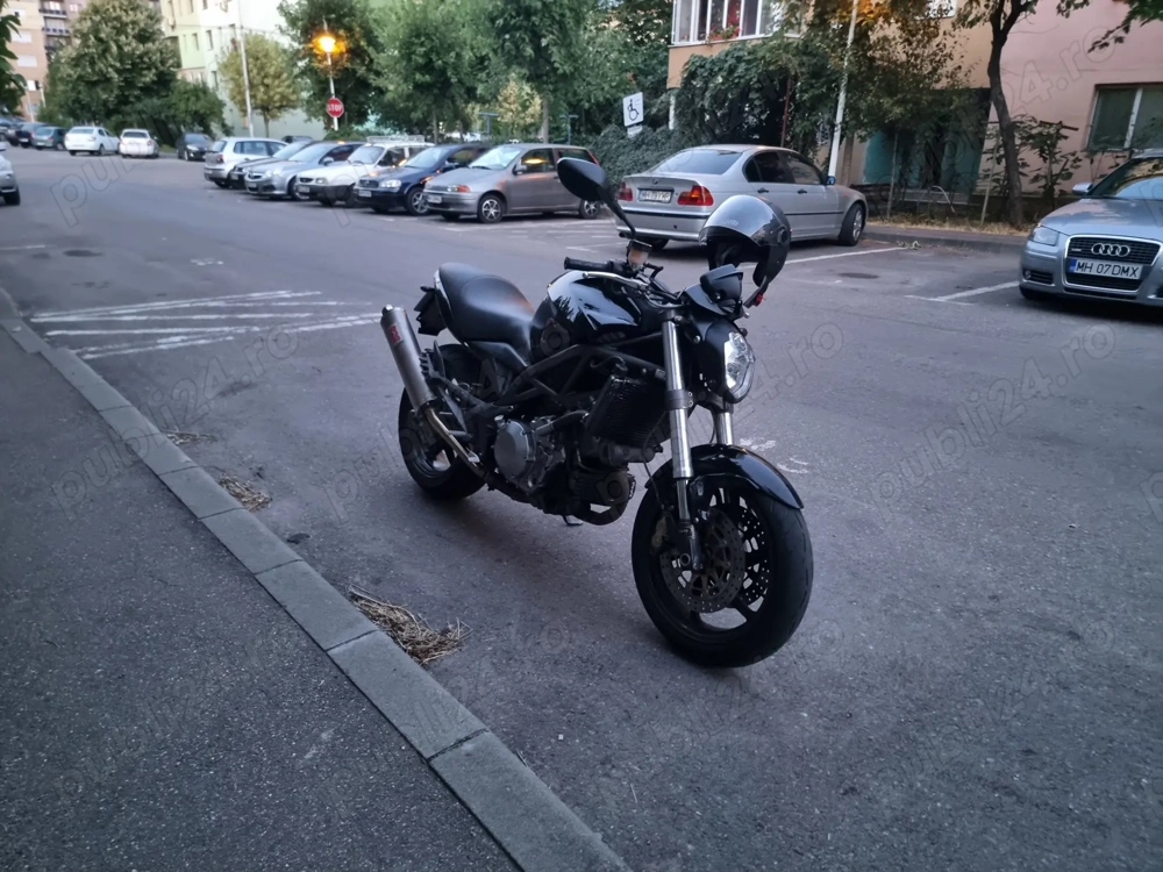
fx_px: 806
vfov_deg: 56.8
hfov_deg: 71.6
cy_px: 436
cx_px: 582
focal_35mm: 24
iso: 1250
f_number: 1.8
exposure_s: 1/20
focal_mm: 6.7
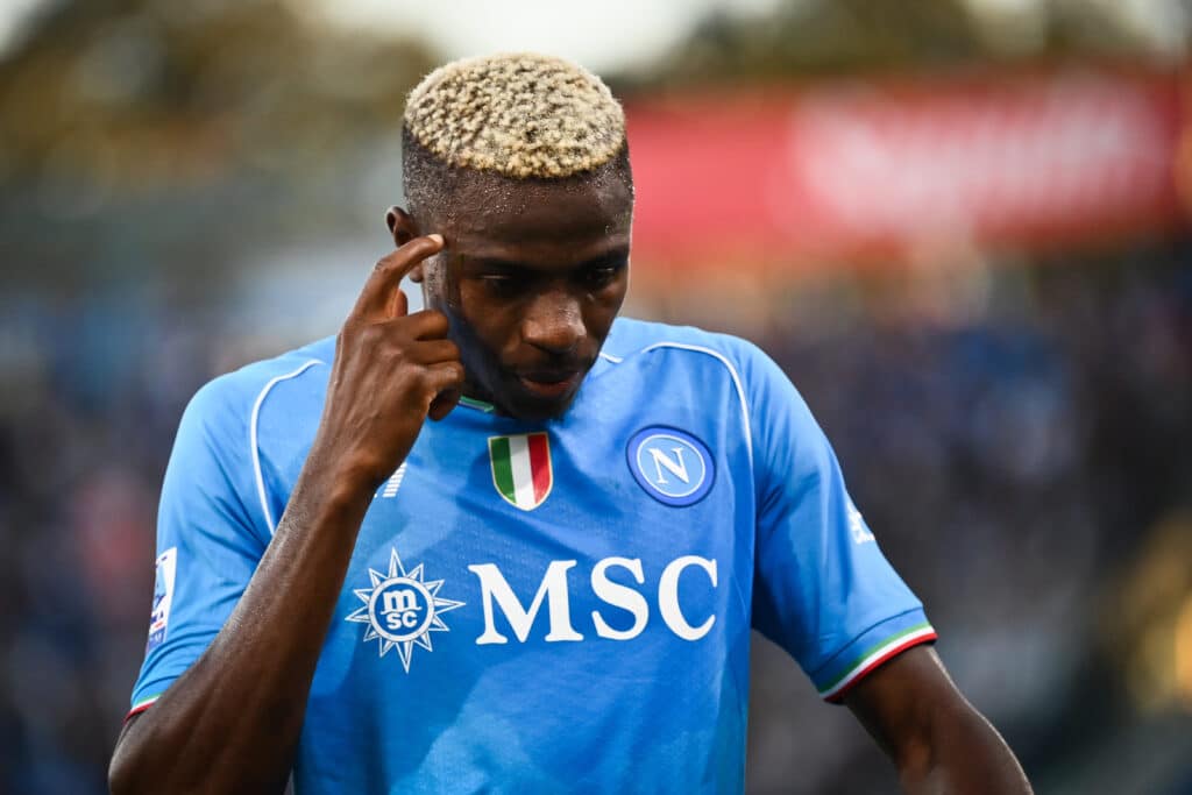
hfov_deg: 7.4
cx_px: 596
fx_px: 9272
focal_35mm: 280
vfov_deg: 4.9
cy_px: 398
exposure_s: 1/1250
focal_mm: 280
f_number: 4
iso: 2000
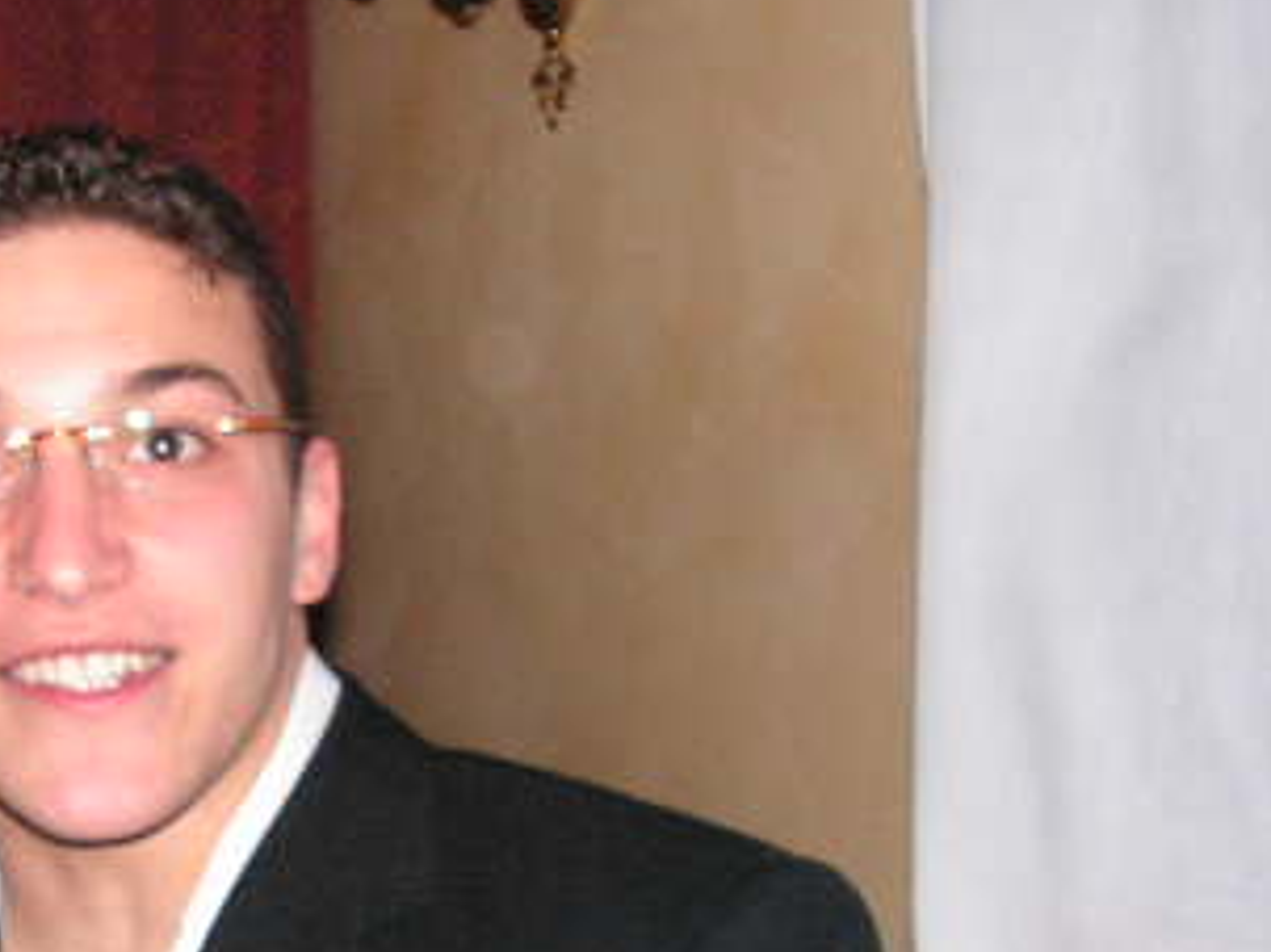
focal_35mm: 76
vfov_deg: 19.2
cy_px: 705
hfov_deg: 25.2
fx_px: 2789
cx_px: 222
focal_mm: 6
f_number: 3.2
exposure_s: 1/40
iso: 200
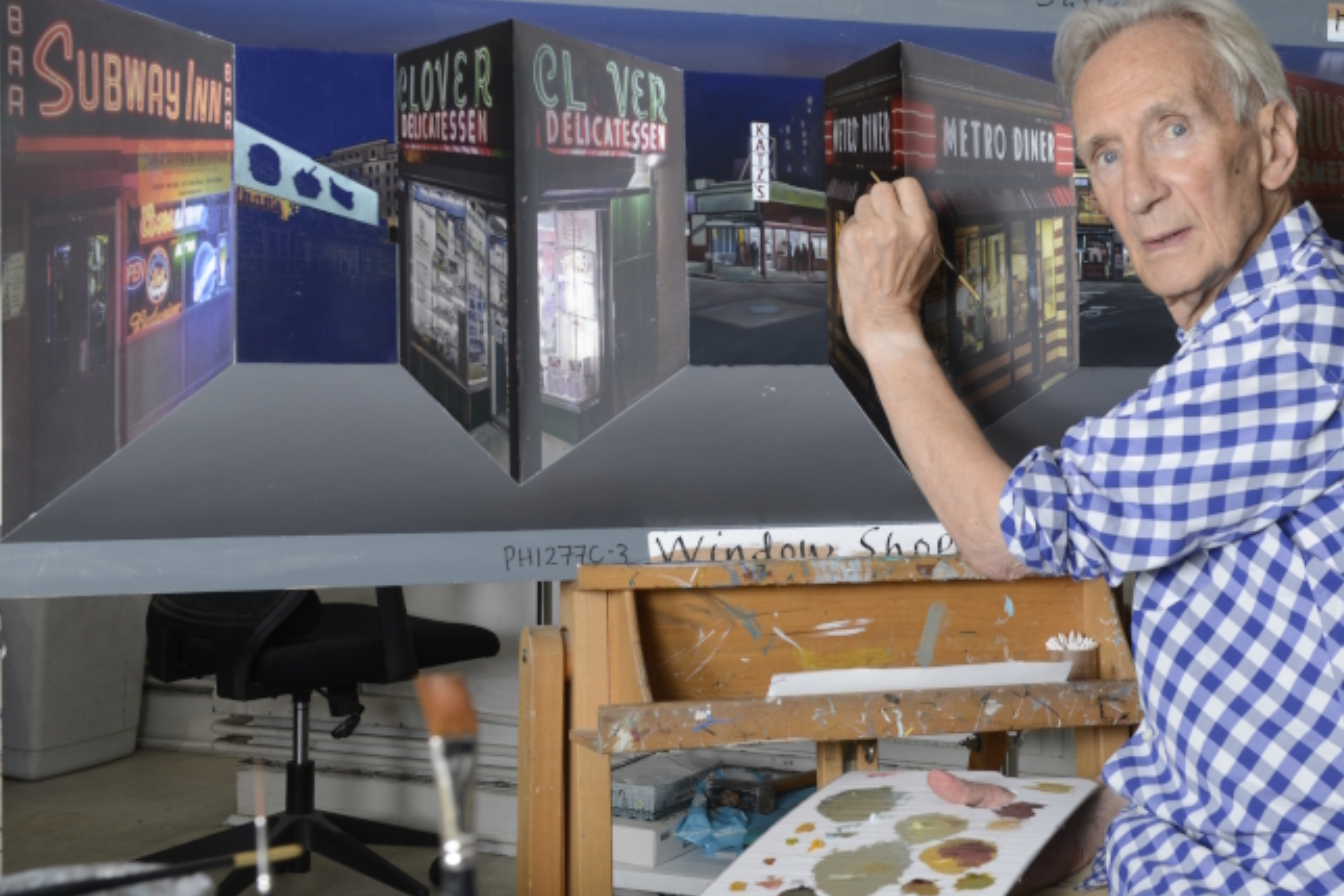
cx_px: 927
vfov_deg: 21.9
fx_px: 2314
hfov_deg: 32.0
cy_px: 405
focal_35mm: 62
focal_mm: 40
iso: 100
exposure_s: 1/60
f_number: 7.1
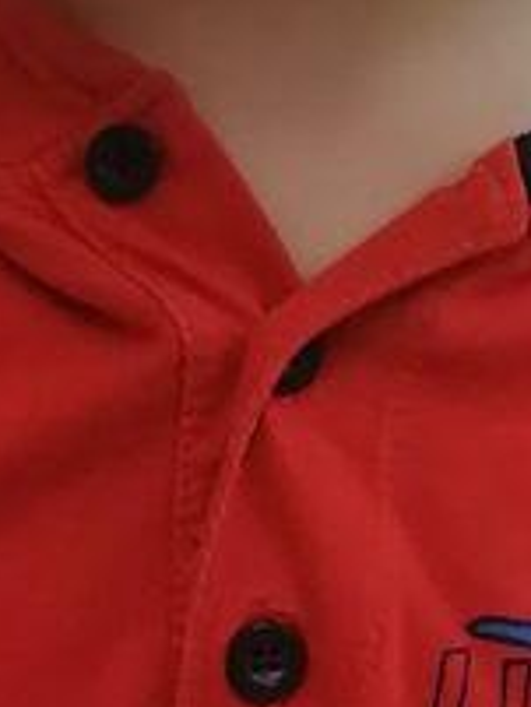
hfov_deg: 6.9
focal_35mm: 215
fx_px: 4393
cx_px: 338
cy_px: 102
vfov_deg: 9.2
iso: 125
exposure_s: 1/50
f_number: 1.8
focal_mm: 4.75
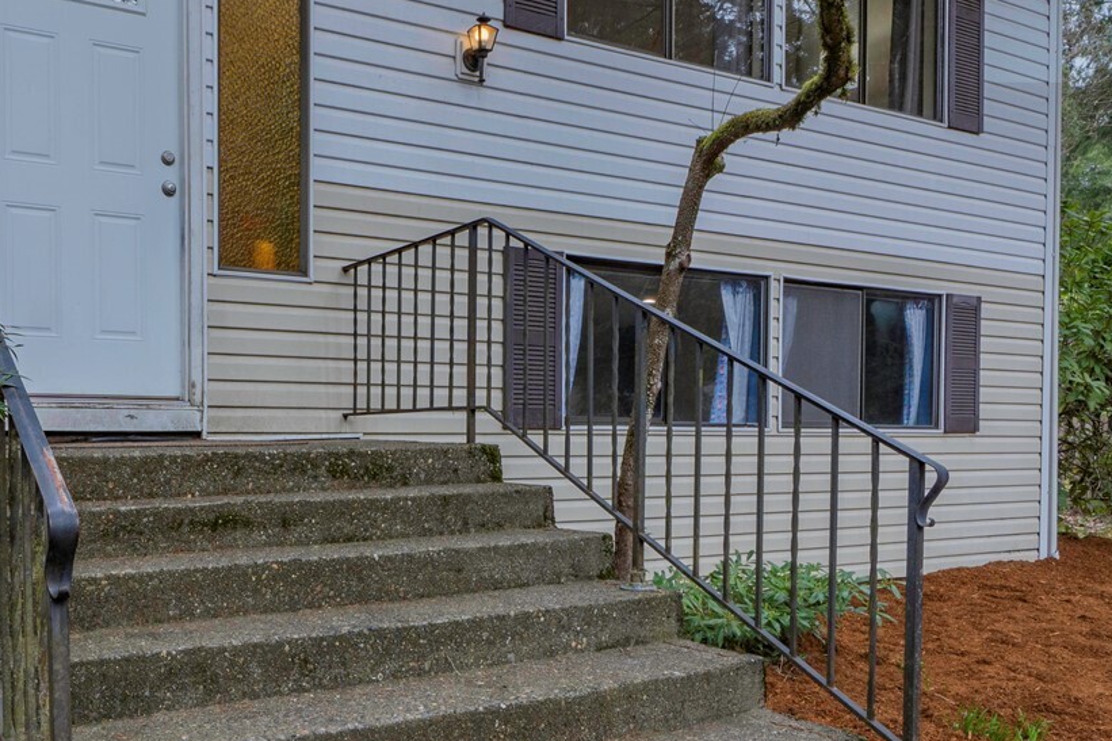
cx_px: 384
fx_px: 957
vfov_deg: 41.9
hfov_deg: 59.1
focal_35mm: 31
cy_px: 265
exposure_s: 1/60
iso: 100
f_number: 9
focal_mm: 10
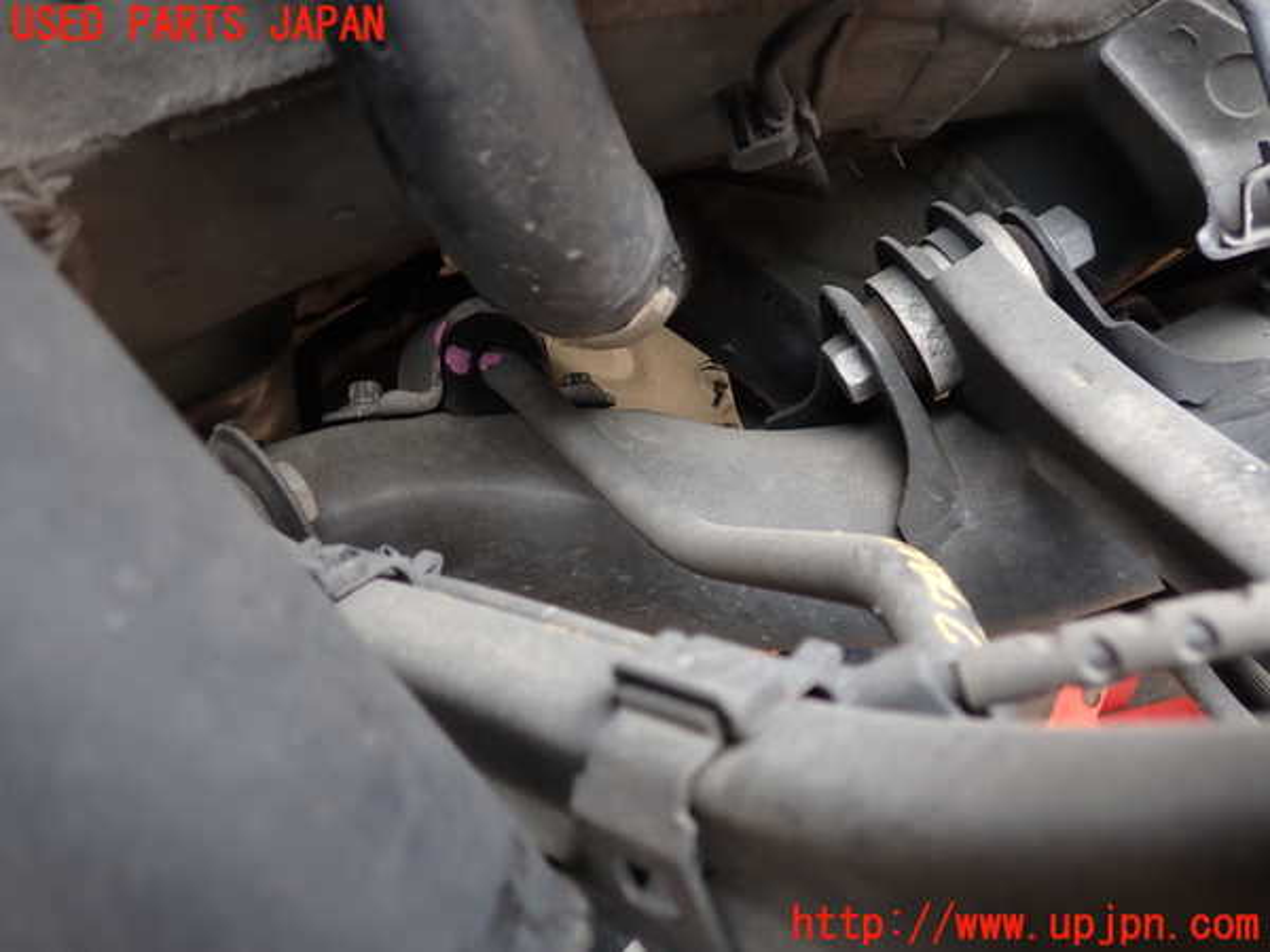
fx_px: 1101
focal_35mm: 30
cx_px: 635
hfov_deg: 60.0
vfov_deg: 46.8
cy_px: 476
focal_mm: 5.4
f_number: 2.3
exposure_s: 1/60
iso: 100
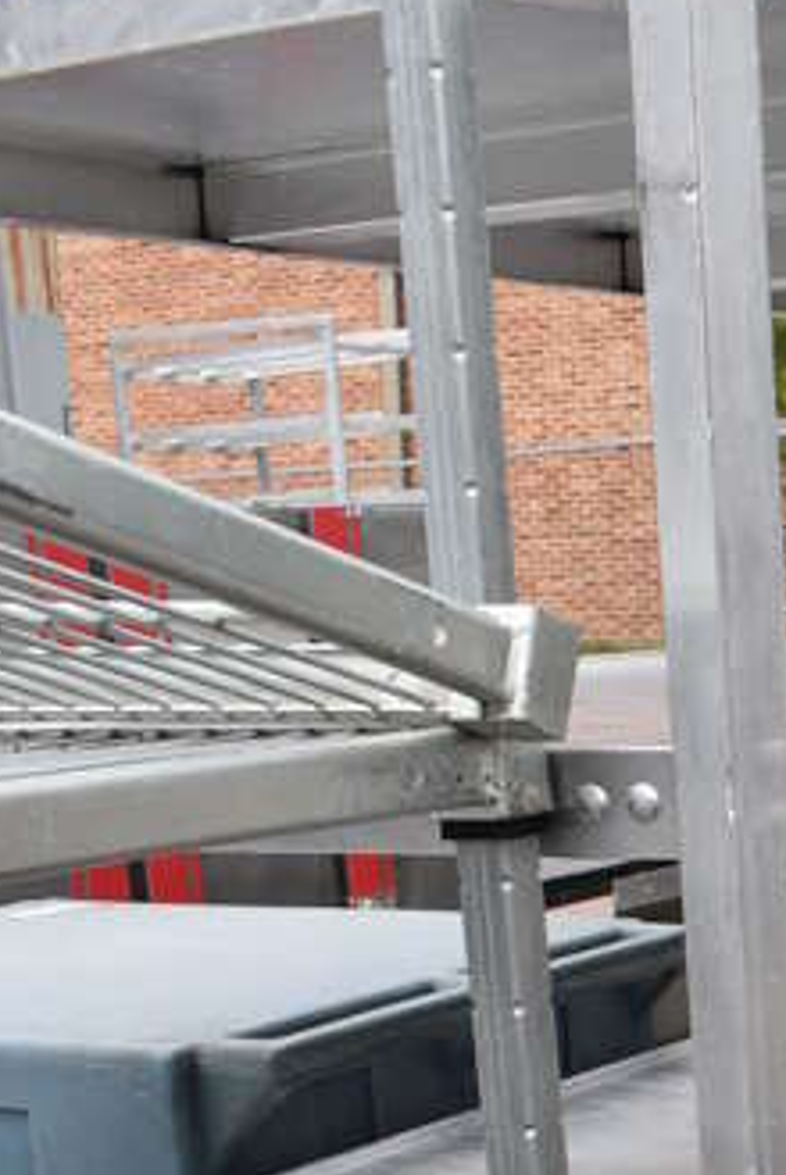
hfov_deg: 17.0
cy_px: 1355
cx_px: 1061
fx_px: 2451
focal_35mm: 75
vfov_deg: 24.7
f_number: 6.3
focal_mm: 18
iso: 200
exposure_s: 1/250
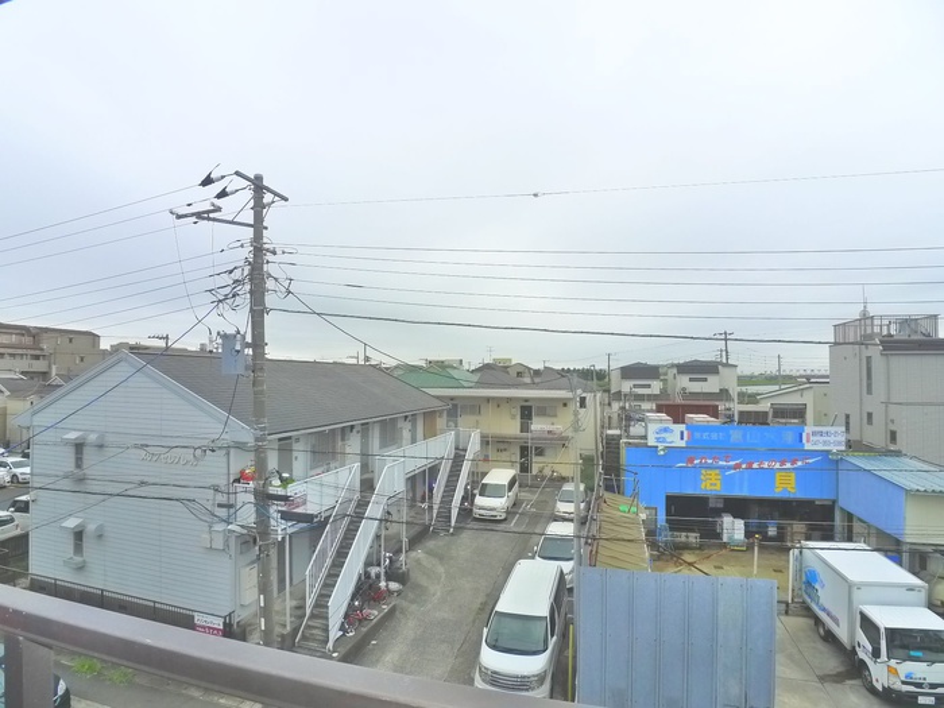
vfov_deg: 56.8
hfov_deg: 71.6
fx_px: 654
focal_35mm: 24
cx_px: 472
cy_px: 354
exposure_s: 1/640
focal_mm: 5.1
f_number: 4
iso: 400
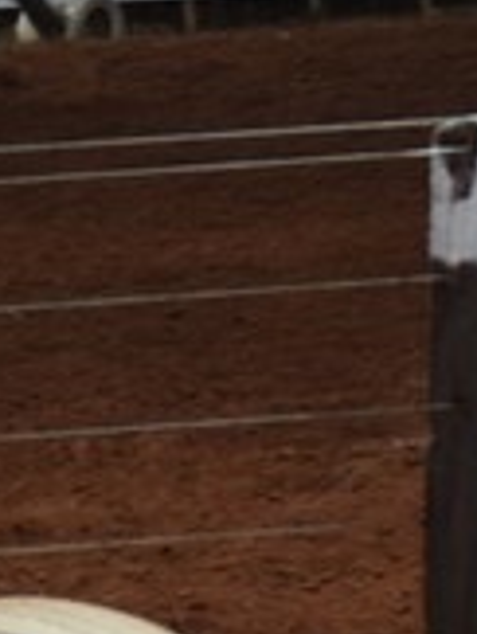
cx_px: -520
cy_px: 74
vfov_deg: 9.1
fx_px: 3952
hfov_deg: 6.7
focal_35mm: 216
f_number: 3.8
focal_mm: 27
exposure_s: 1/60
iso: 1000
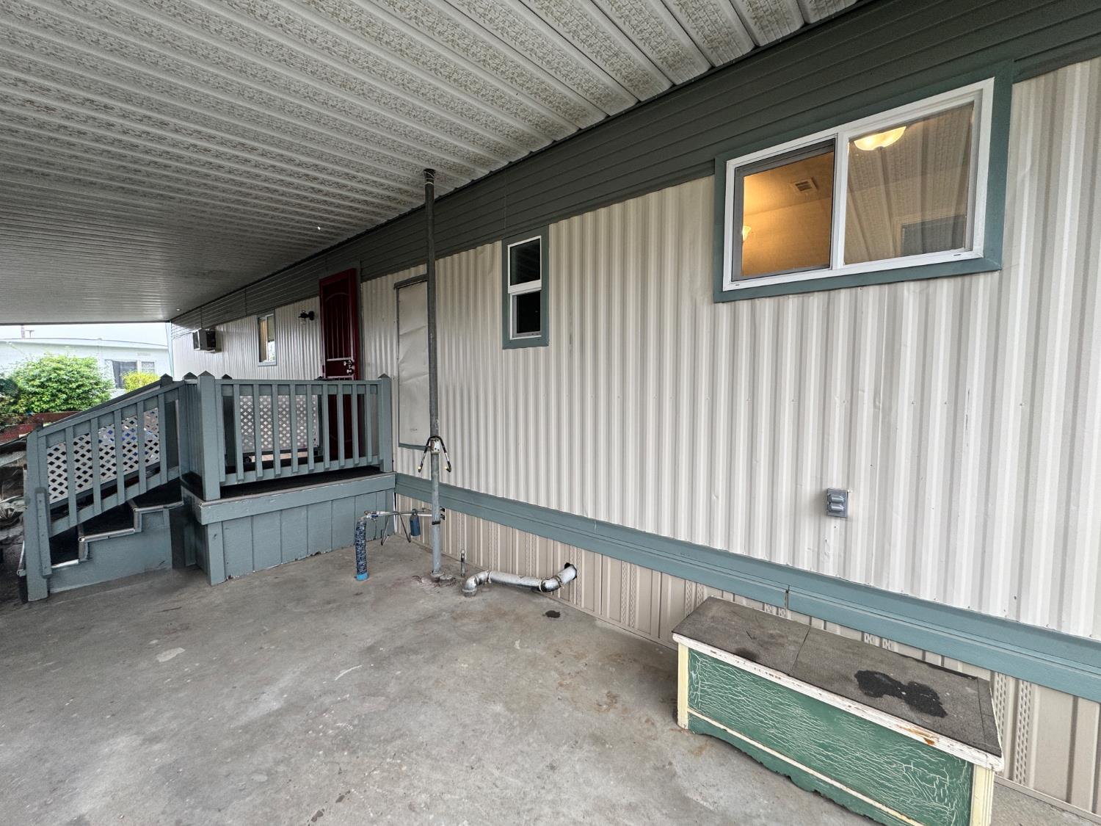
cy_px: 413
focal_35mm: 14
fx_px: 445
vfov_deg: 85.7
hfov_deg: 102.1
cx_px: 550
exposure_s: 1/99
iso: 80
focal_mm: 2.22
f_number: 2.2
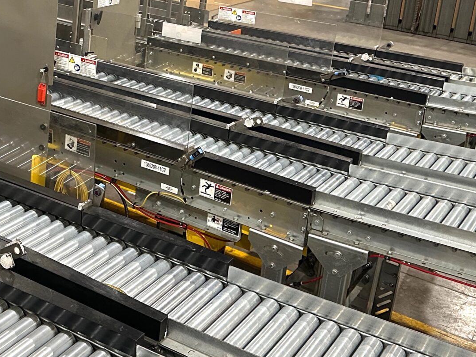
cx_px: 79
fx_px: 784
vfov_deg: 25.1
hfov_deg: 32.6
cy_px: 62
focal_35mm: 57
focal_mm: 6.86
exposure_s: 1/60
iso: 640
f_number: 1.78
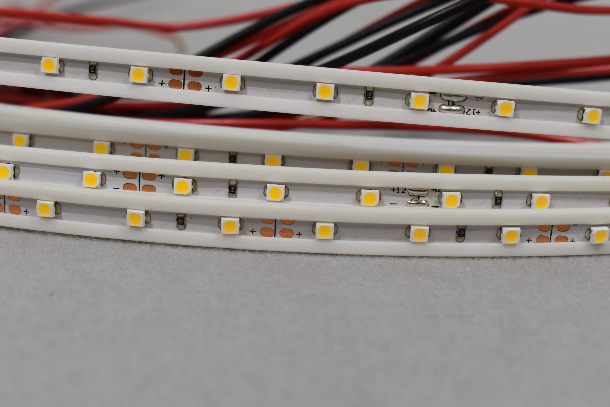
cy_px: 204
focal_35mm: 60
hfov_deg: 33.4
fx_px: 1017
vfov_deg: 22.6
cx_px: 305
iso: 360
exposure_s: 1/60
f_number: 8
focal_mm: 40
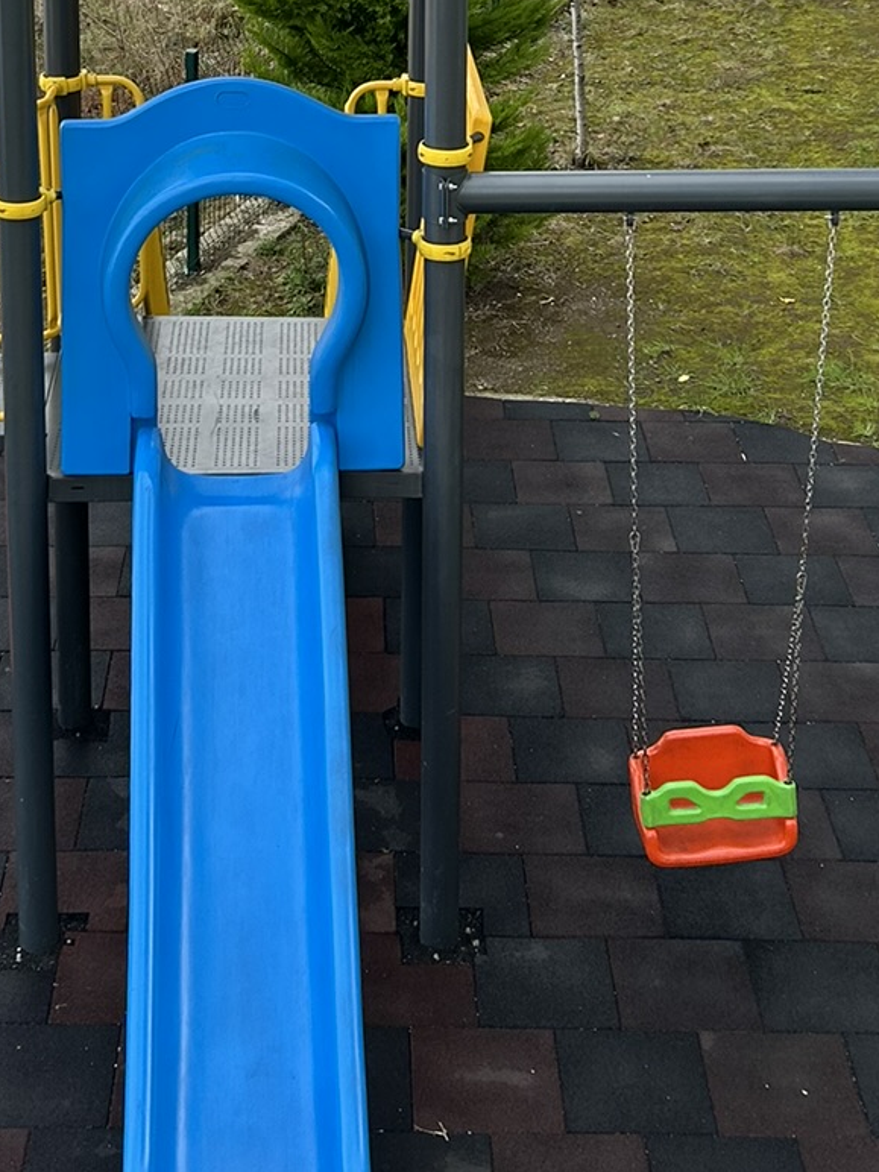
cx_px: 348
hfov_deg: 21.3
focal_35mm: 69
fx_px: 2336
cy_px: 32
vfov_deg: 26.8
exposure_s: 1/866
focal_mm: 5.7
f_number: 1.5
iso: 50
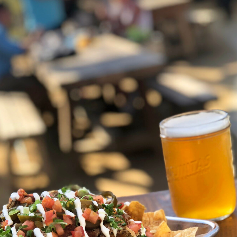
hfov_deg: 16.5
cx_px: 75
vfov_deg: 16.3
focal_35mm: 105
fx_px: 813
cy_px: 218
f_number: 2.8
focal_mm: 6.6
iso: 20
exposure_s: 1/159
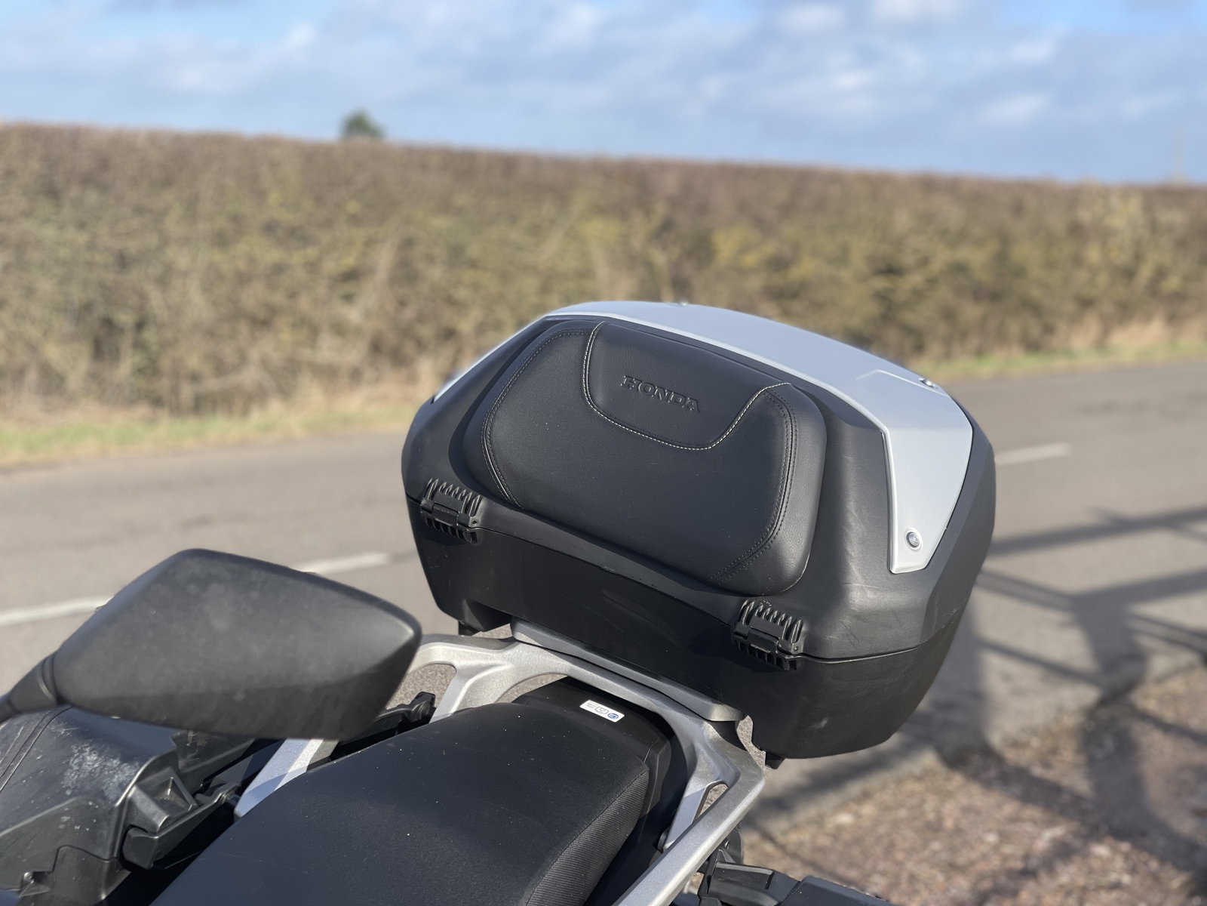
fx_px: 2232
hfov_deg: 30.3
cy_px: 453
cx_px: 604
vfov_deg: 22.9
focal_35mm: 64
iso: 32
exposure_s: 1/752
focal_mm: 7.5
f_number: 2.2
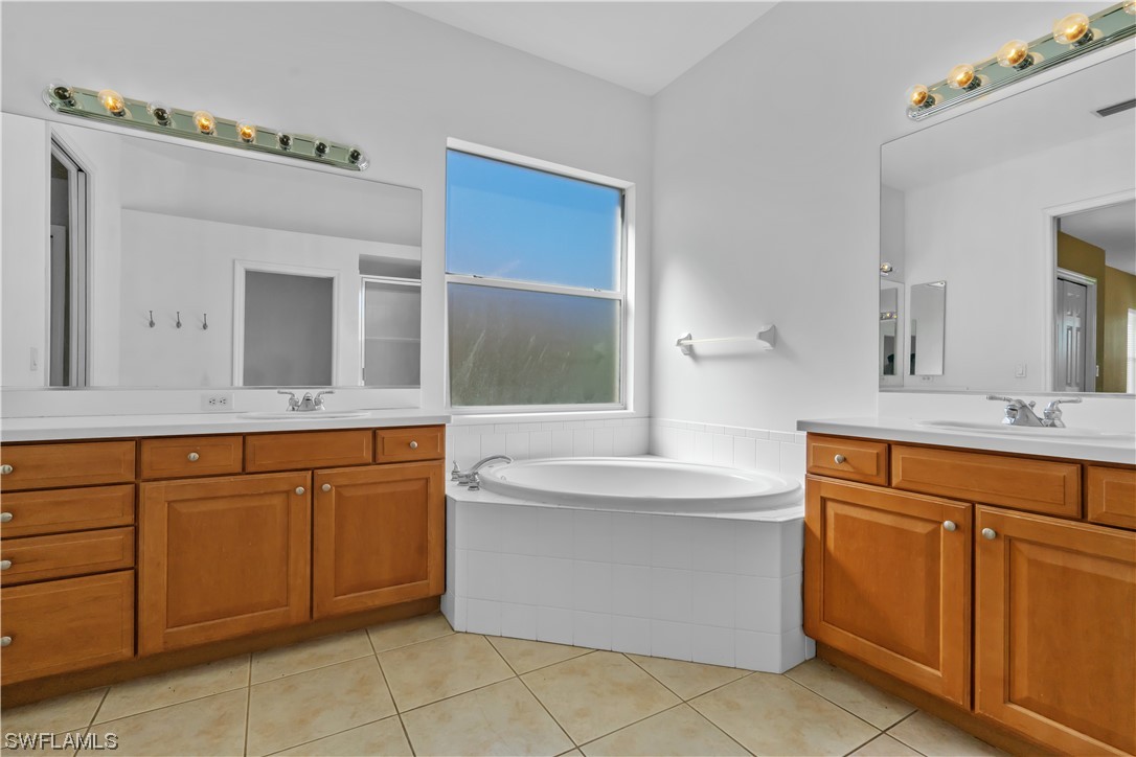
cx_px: 568
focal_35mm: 16
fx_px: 505
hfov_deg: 96.7
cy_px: 378
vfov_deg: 73.7
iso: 400
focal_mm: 16
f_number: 8
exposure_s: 1/640
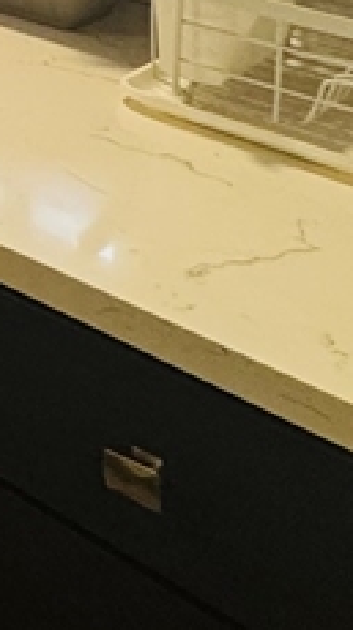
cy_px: -342
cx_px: -873
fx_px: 1134
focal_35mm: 68
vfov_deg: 23.8
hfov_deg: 9.6
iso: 200
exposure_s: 1/60
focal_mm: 2.22
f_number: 2.2
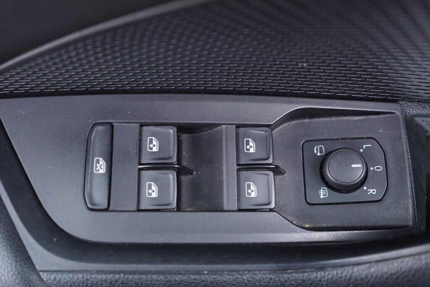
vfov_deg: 36.9
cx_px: 215
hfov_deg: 53.1
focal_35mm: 36
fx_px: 430
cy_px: 144
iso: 500
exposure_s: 1/40
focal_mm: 24
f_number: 2.8
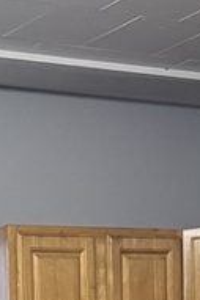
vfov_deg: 12.2
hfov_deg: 9.3
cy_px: 669
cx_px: -148
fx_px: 1177
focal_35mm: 141
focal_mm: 6.76
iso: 400
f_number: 1.78
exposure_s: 1/60
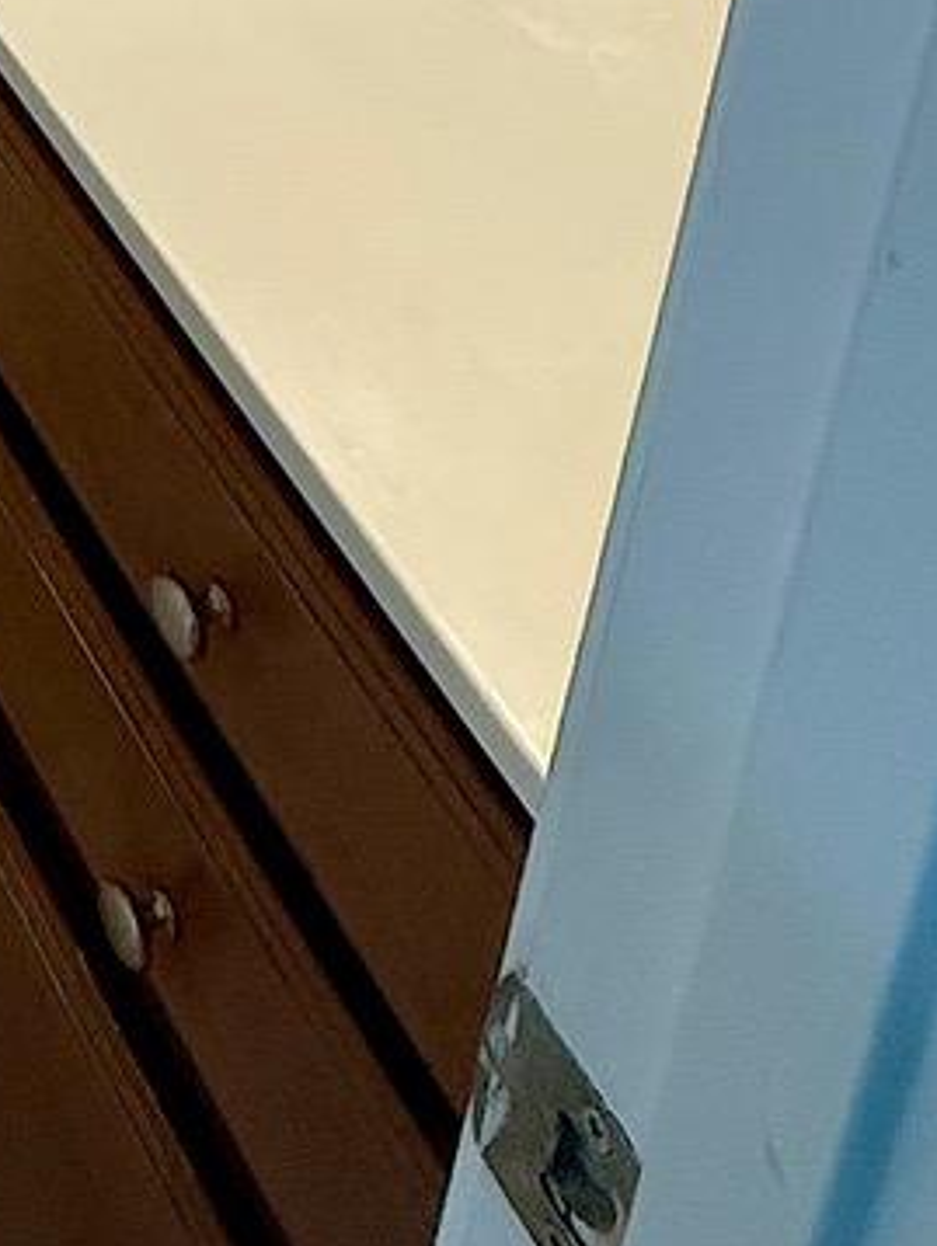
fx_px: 2163
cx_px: -888
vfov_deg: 19.3
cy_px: -1225
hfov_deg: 17.8
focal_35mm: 60
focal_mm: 2.22
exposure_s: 1/120
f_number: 2.2
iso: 250
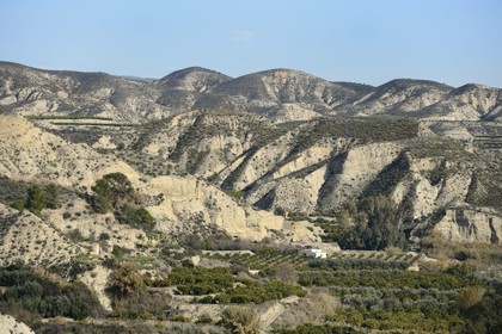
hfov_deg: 15.2
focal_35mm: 135
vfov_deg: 10.2
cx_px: 251
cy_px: 167
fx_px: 1882
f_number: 5
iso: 200
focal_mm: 135
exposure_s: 1/800
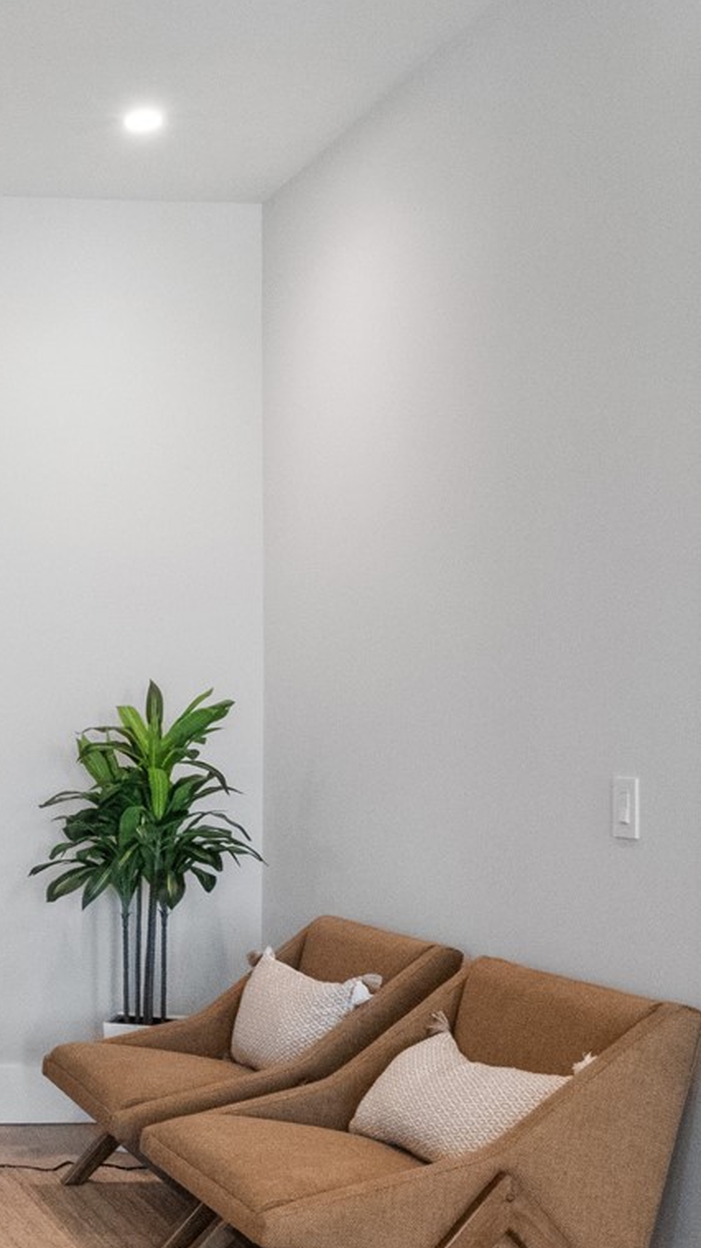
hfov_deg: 22.3
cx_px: -286
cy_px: 744
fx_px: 1521
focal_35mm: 46
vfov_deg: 44.4
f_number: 13
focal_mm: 10
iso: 3200
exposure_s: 1/25
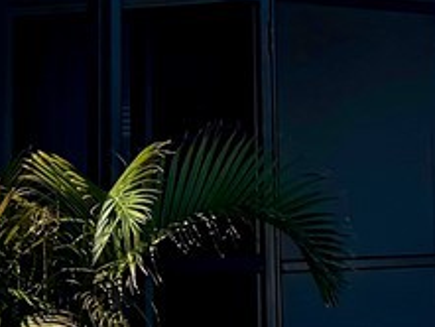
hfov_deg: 11.3
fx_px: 2188
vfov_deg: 8.2
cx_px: 71
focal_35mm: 174
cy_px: -276
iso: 80
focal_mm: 6.76
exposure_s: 1/4950
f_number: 1.78
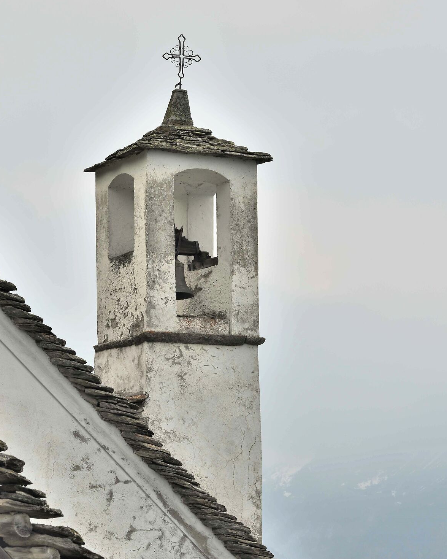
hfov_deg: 9.6
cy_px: 273
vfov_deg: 12.0
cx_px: 162
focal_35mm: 161
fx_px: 2662
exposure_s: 1/250
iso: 200
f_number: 11
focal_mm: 105
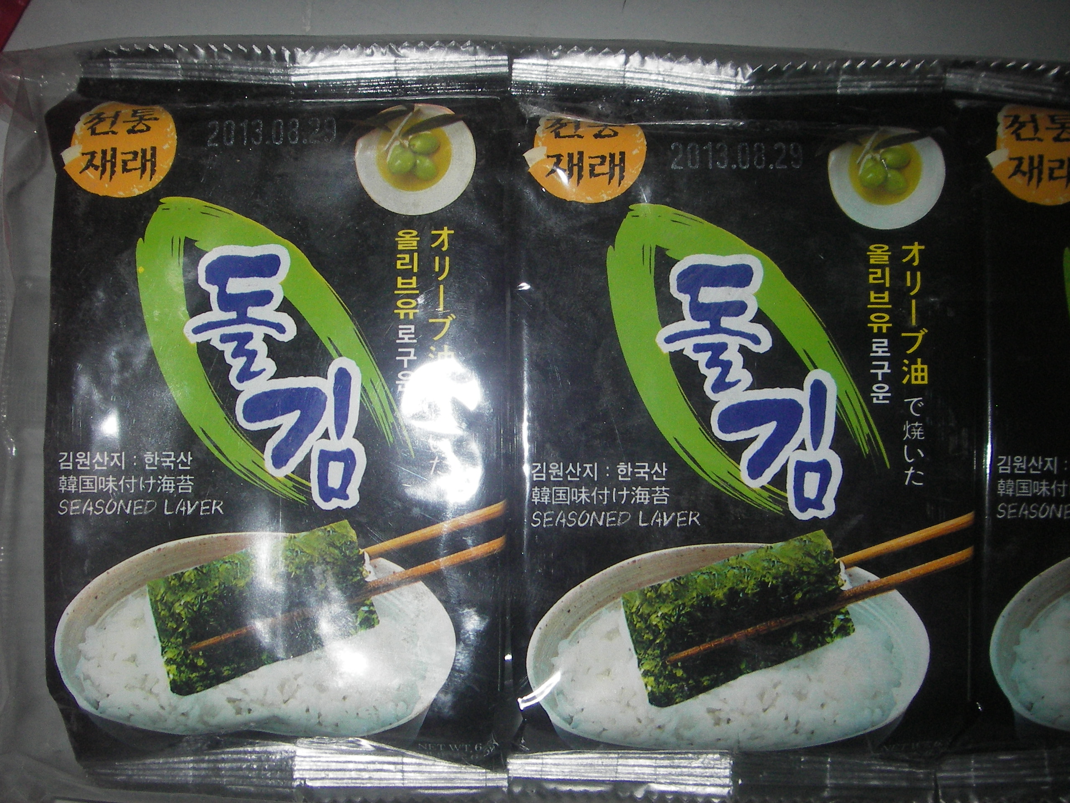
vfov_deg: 37.7
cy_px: 402
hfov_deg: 49.0
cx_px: 535
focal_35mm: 38
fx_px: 1175
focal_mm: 6.3
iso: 100
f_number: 3.3
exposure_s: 1/30
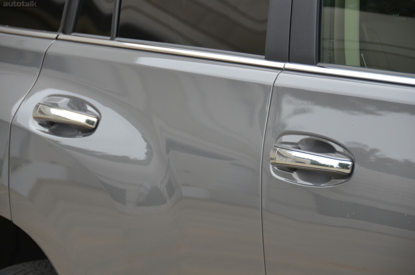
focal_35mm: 202
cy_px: 138
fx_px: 2330
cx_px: 208
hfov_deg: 10.2
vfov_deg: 6.8
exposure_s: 1/1000
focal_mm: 135
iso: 640
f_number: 5.6
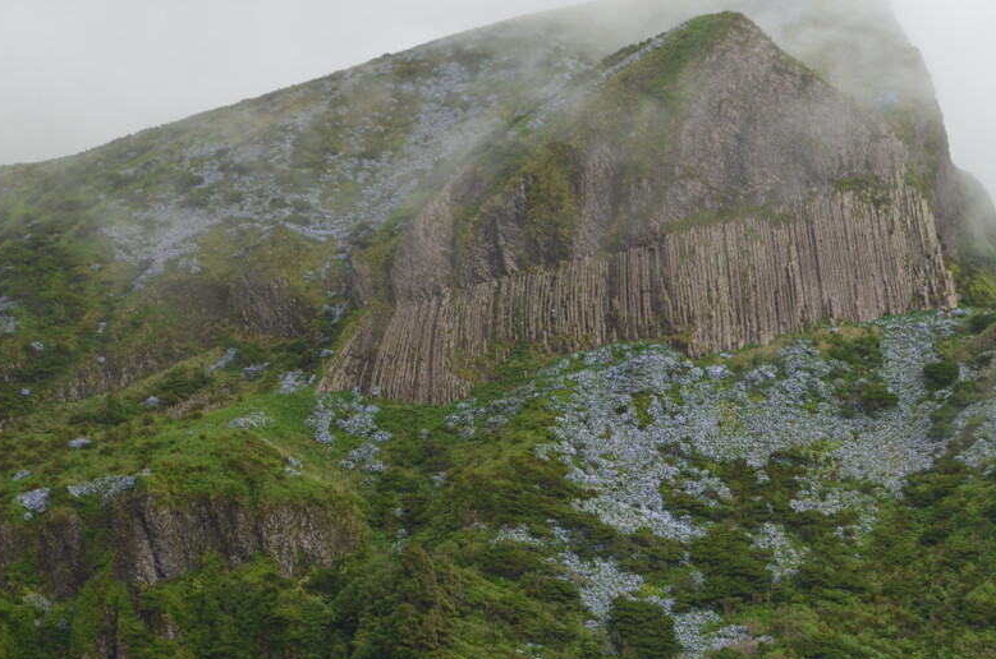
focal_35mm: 102
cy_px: 284
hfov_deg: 20.1
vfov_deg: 13.4
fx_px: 2806
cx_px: 515
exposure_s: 1/250
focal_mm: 55
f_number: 8
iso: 160
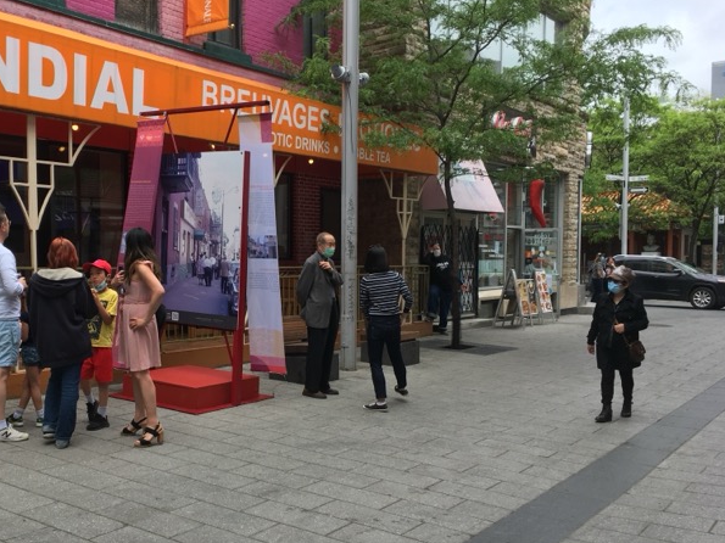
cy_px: 298
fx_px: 817
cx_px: 247
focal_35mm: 39
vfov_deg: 36.8
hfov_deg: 47.2
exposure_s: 1/516
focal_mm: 4.15
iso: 25
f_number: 2.2
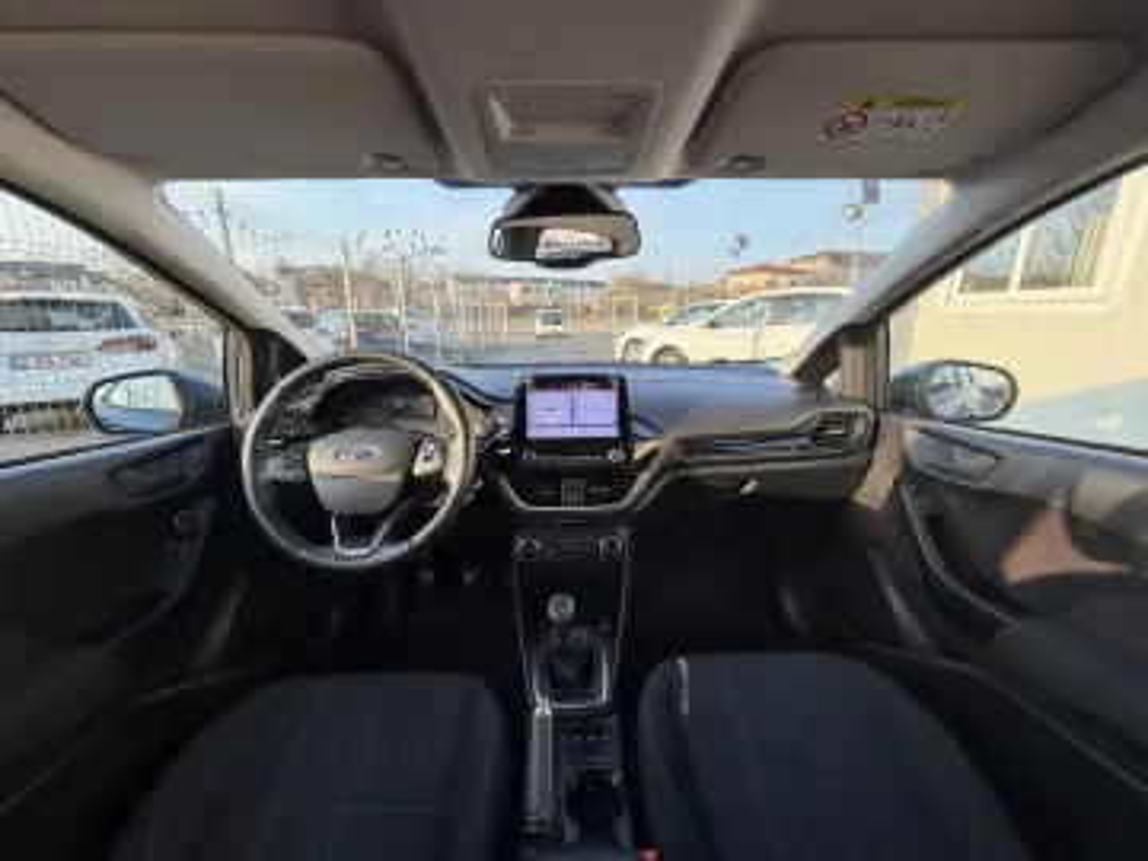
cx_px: 574
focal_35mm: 14
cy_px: 430
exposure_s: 1/121
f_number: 2.2
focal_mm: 2.22
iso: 50
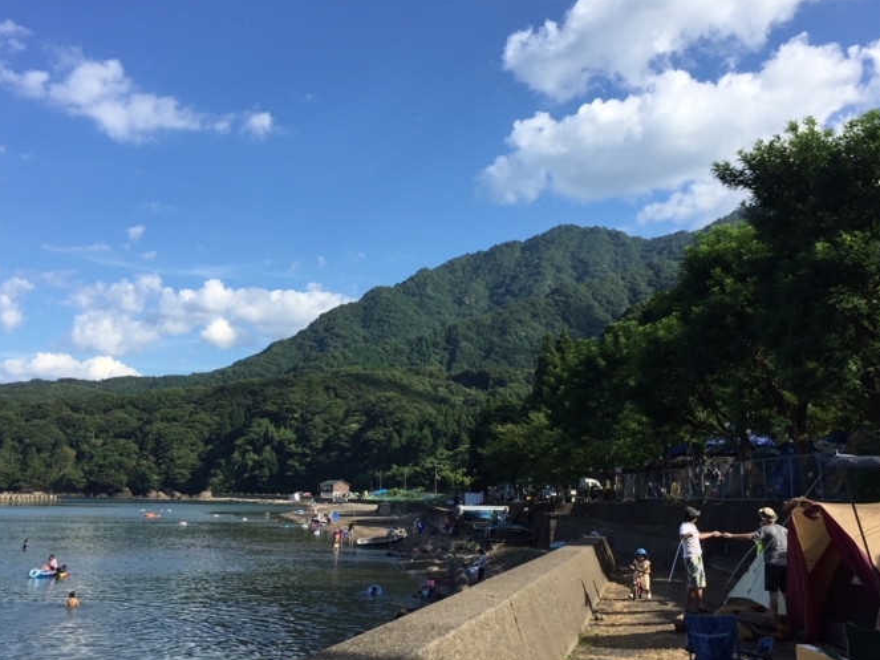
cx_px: 433
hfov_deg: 52.6
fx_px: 890
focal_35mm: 35
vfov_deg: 40.5
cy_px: 267
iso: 32
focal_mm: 4.15
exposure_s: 1/1799
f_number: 2.2
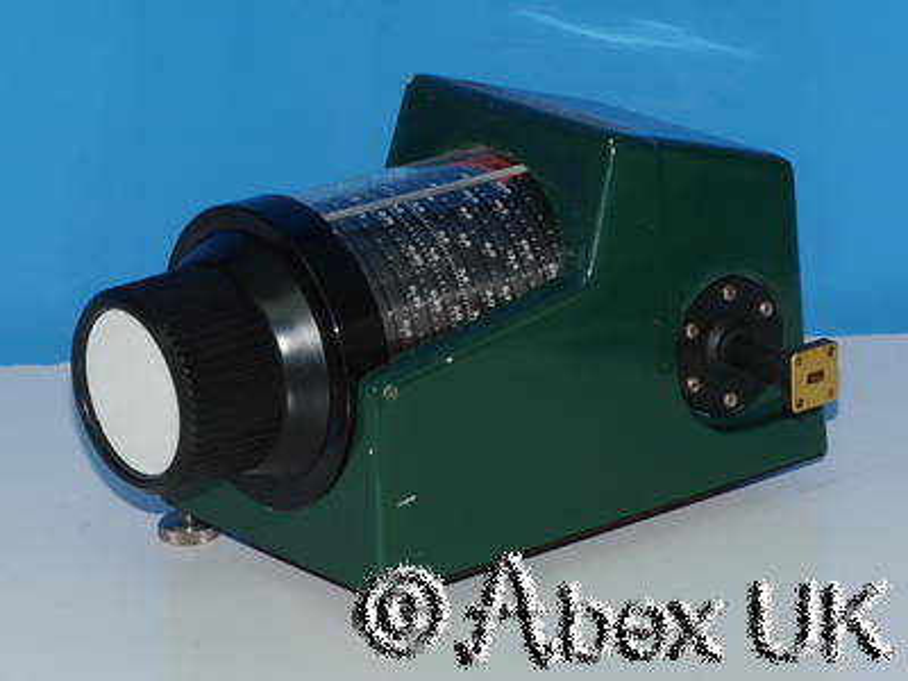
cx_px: 454
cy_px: 340
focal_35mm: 168
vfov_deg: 8.8
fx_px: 4407
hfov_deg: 11.8
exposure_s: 1/60
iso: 400
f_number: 11
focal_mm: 84
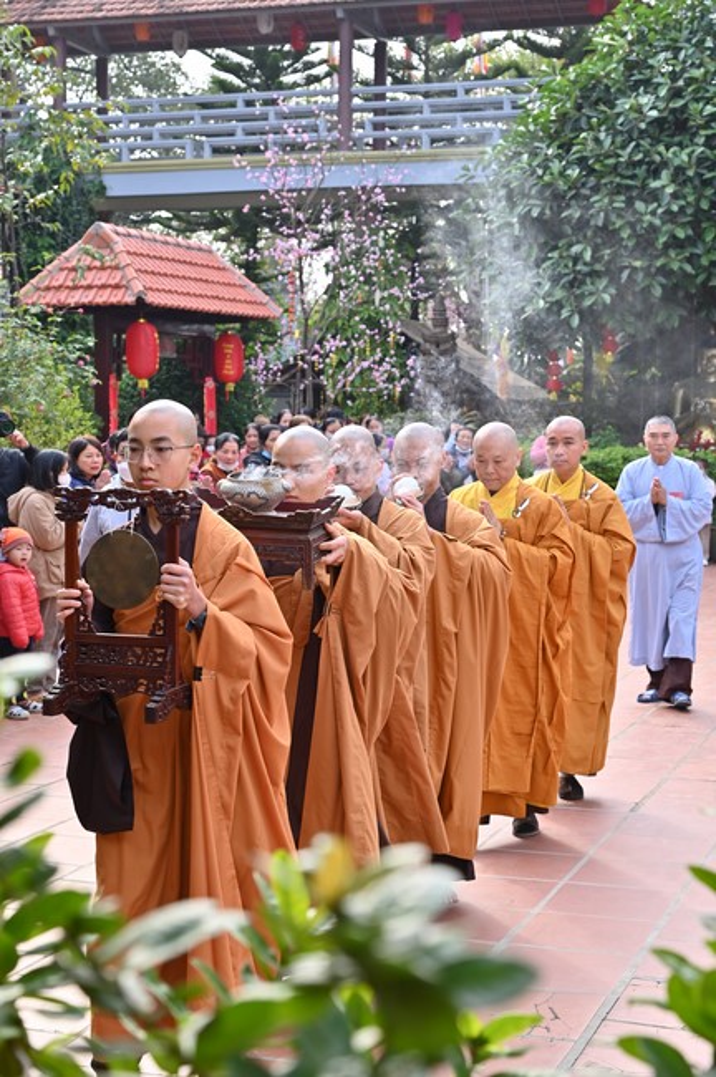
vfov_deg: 32.4
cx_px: 358
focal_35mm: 62
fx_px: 1853
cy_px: 538
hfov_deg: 21.9
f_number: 7.1
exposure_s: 1/160
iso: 160
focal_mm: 62
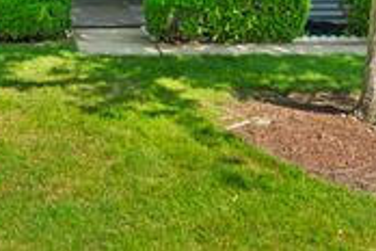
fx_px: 704
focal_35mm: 67
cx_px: 127
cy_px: -107
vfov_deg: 18.3
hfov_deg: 29.7
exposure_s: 1/125
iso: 100
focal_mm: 23.5
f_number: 4
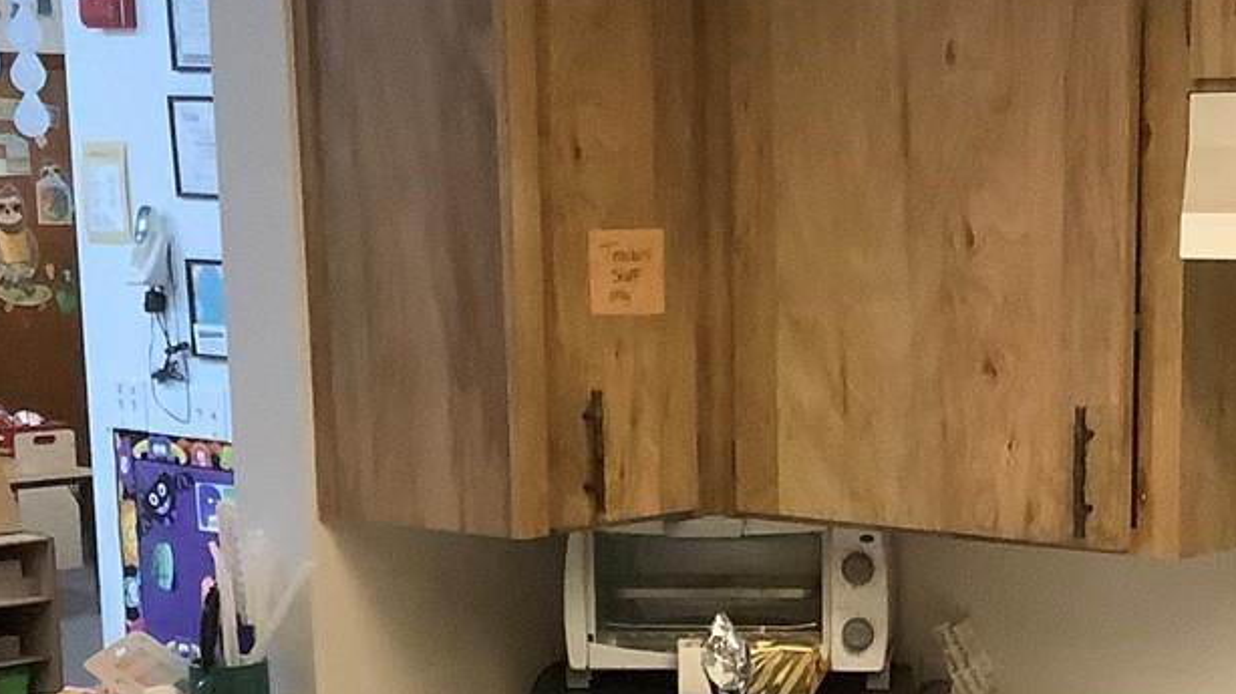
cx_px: 924
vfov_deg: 13.3
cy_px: 859
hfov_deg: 23.9
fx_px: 2883
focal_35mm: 88
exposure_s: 1/40
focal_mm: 3.3
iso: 320
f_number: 2.4
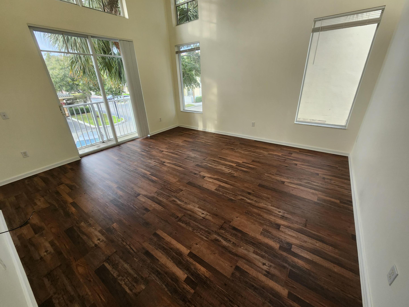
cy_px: 154
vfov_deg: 89.9
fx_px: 154
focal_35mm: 13
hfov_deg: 106.2
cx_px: 204
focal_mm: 2.2
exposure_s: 1/60
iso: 320
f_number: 2.2
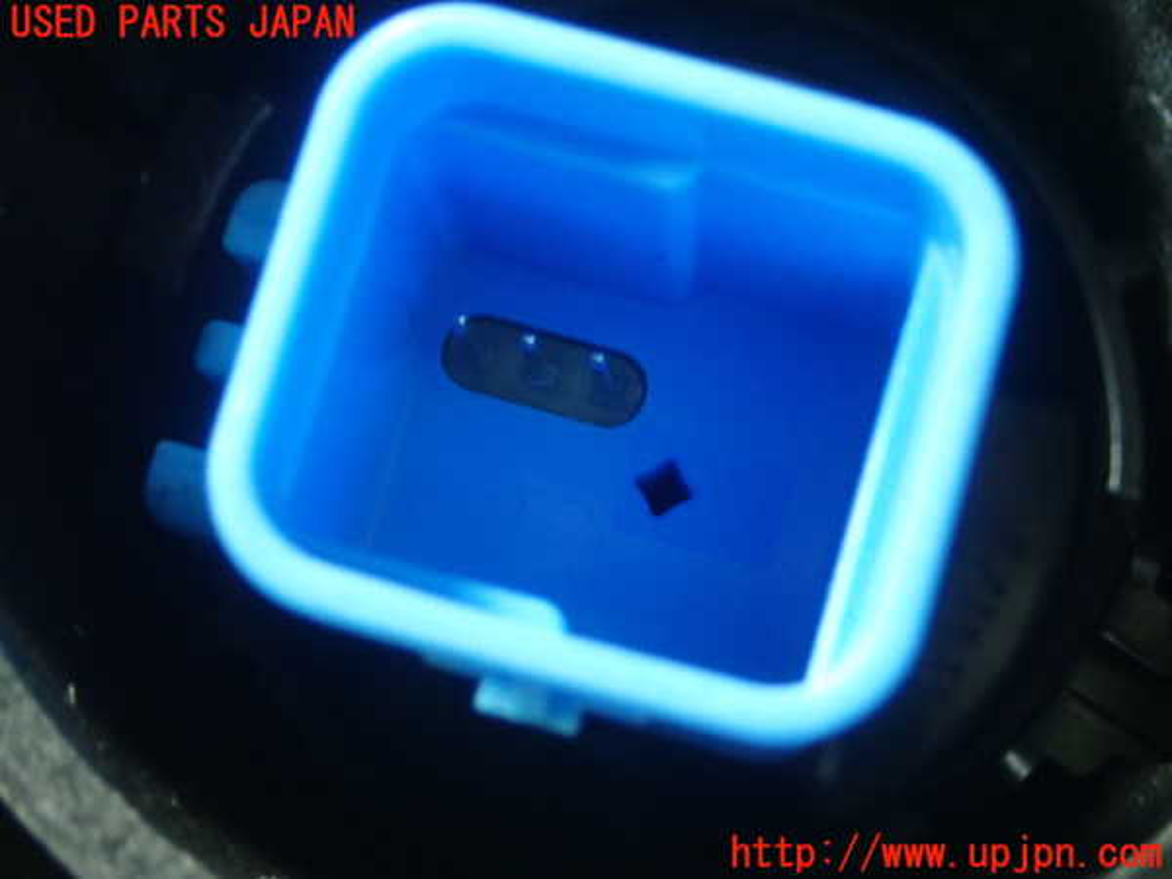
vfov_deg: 21.0
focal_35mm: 70
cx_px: 586
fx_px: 2370
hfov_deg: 27.8
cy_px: 440
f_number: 4
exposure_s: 1/20
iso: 800
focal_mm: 12.6
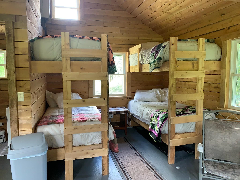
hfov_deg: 67.3
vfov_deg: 53.1
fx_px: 180
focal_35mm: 26
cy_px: 90
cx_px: 120
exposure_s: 1/60
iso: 250
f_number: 1.8
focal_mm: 4.25
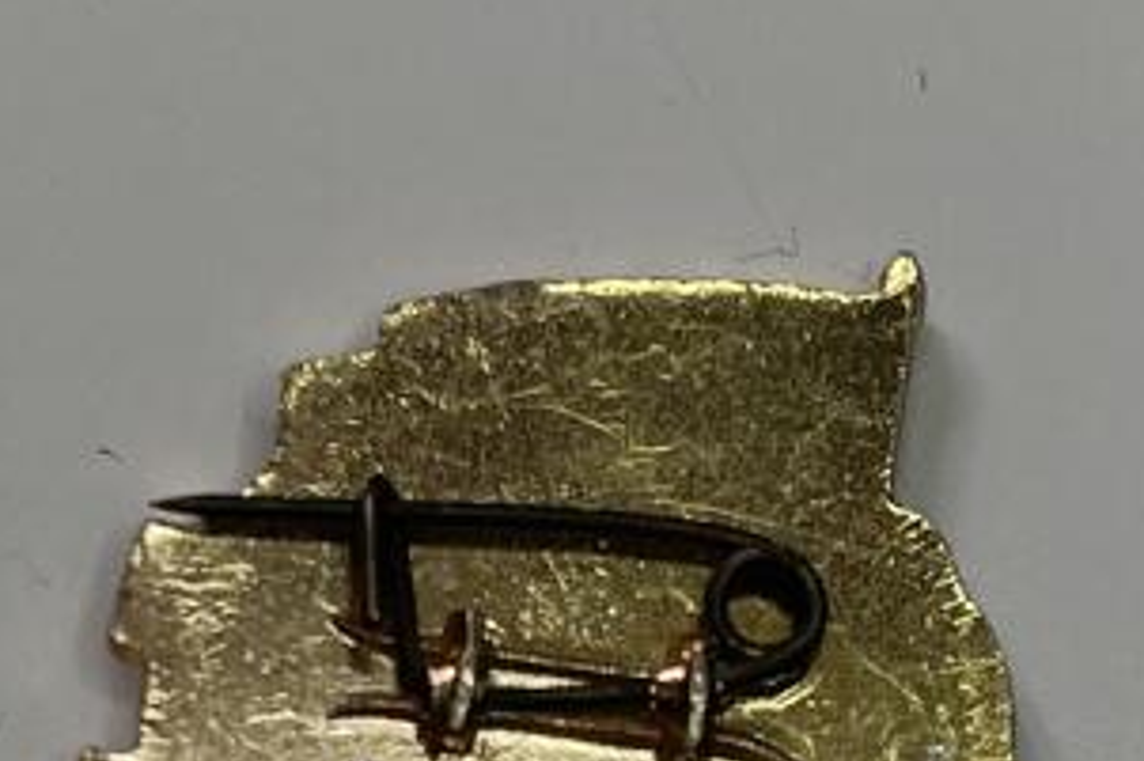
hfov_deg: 13.3
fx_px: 4923
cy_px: 818
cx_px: 576
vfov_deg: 8.8
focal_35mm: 155
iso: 32
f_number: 1.6
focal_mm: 5.1
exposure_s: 1/256
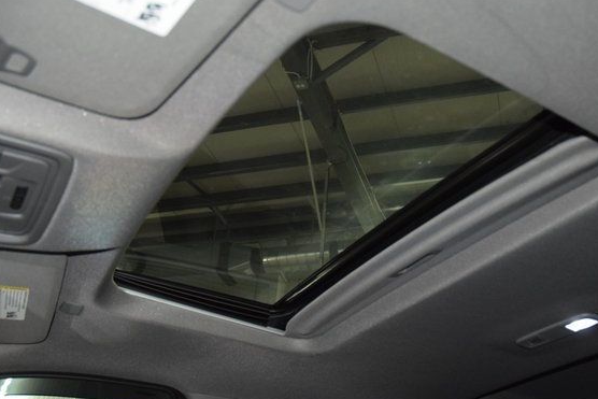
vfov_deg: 35.1
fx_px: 631
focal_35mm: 38
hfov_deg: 50.6
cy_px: 206
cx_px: 337
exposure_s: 1/60
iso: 2500
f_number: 3.5
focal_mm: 22
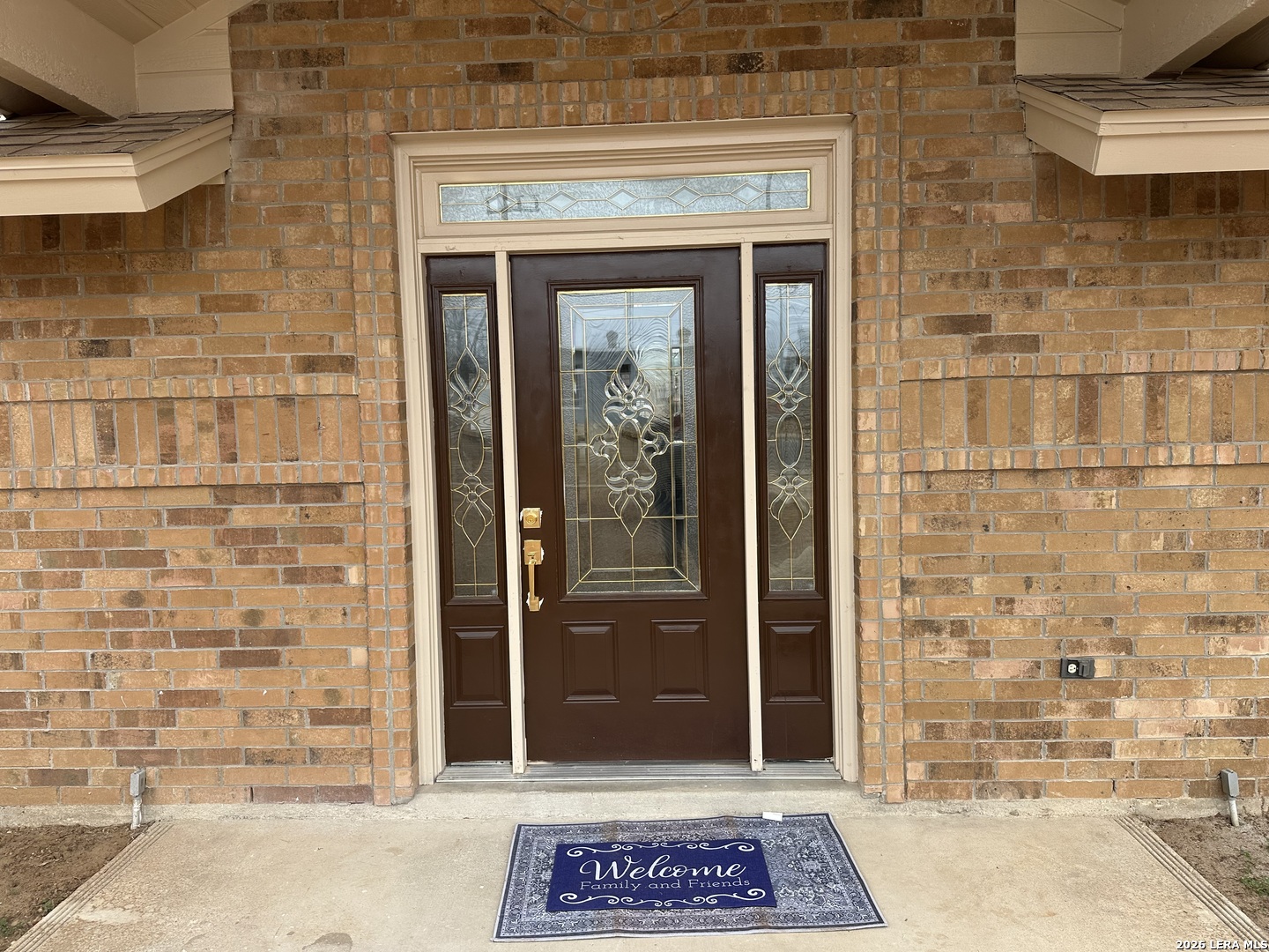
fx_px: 880
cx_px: 634
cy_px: 476
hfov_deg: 71.6
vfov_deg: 56.8
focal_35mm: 24
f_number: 1.78
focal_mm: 6.86
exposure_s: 1/910
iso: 80
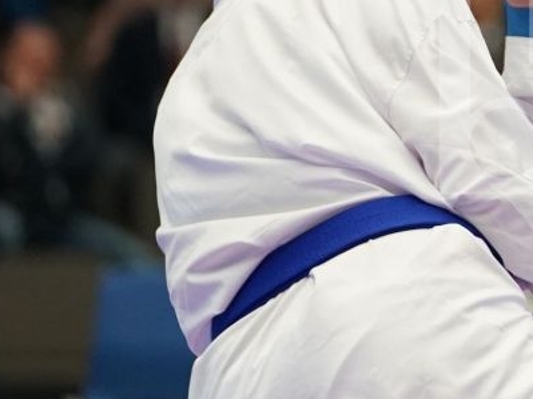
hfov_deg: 3.2
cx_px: 1017
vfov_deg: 2.4
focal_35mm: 620
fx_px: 9544
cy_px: 73
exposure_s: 1/1000
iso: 2500
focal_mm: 143
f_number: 2.8
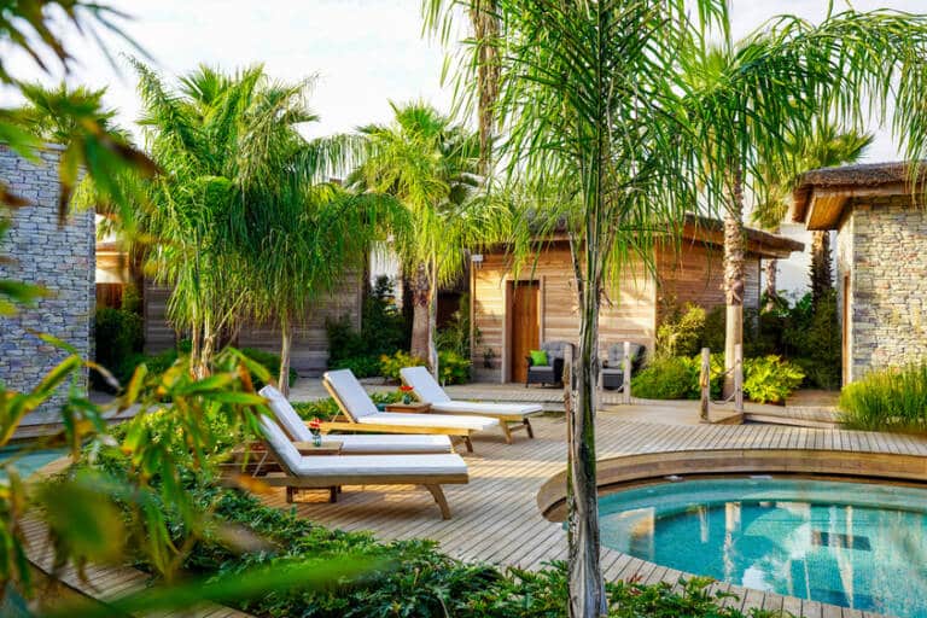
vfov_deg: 37.9
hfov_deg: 54.4
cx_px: 464
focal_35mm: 35
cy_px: 309
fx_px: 901
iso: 100
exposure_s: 1/125
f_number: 5
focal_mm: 35
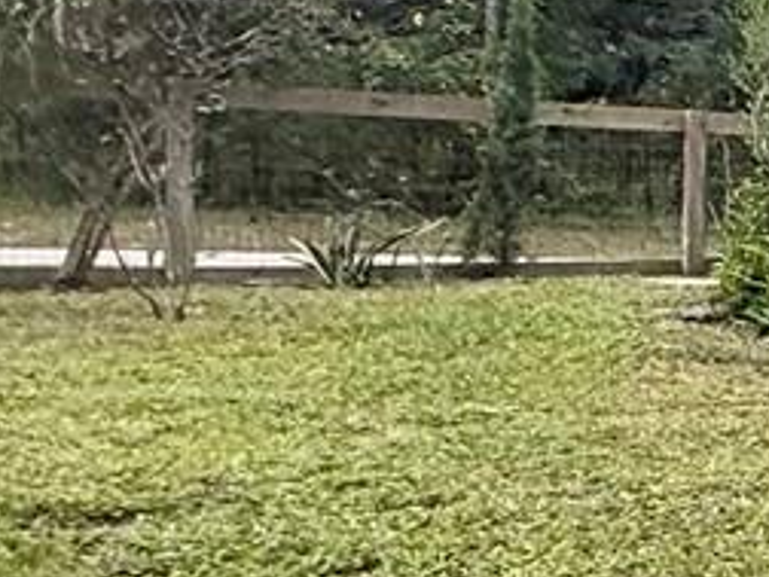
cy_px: 275
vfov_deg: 16.6
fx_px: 1977
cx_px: 2276
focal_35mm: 89
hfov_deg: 11.7
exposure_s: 1/204
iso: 64
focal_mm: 2.22
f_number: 2.2
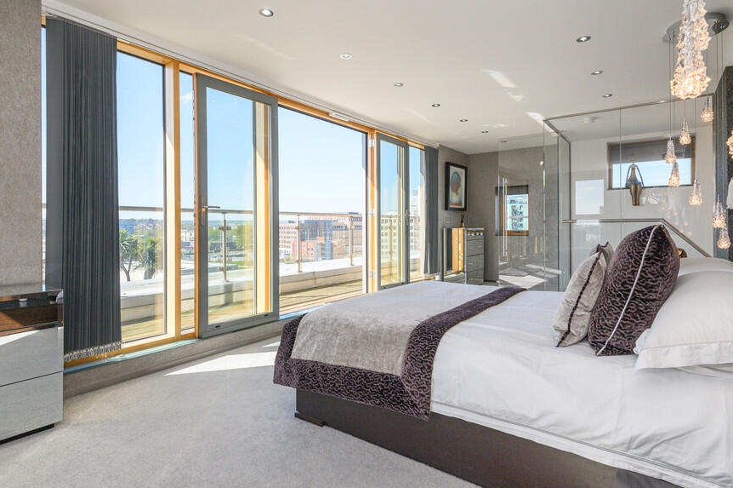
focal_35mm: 19
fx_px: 386
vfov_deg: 64.4
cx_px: 373
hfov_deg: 86.9
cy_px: 241
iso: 640
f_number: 8
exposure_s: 1/640
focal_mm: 16
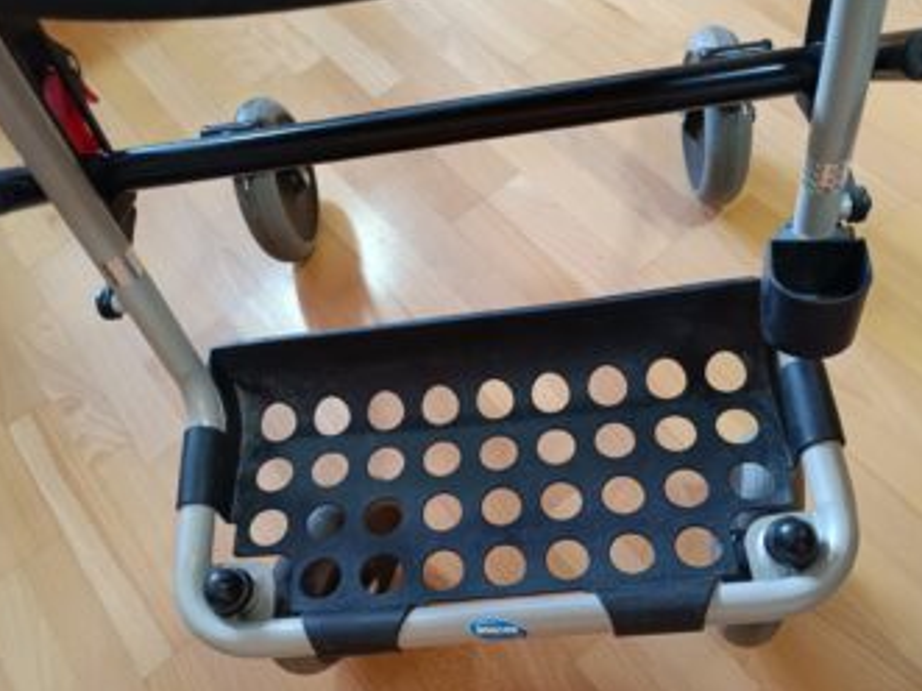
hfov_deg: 61.7
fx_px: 772
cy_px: 407
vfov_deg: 48.0
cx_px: 482
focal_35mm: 29
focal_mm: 5.59
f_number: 1.88
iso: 1334
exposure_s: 1/25
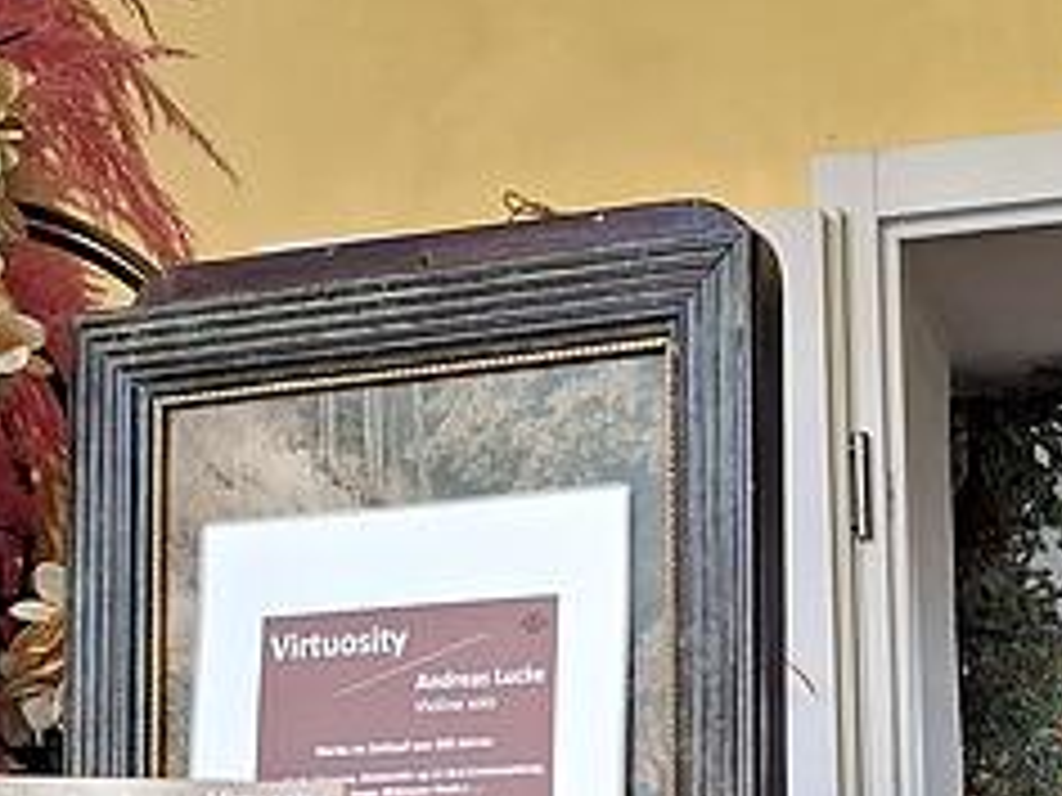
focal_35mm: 78
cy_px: 1052
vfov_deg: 17.6
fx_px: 2393
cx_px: 1197
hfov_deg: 23.3
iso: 320
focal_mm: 5.54
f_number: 1.8
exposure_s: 1/100
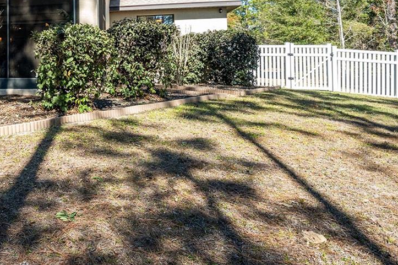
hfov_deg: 51.5
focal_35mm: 31
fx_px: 342
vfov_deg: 40.3
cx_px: 24
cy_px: 47
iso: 500
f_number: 7.1
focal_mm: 14
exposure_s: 1/400
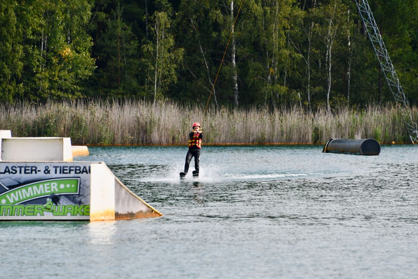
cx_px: 209
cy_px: 140
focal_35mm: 450
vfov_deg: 3.1
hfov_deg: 4.6
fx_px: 5226
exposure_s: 1/500
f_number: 8
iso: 160
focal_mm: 300
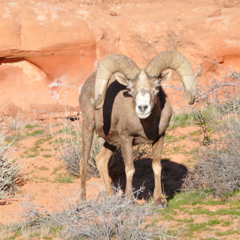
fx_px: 6032
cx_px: 142
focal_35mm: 769
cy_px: 120
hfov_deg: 2.3
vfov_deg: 2.3
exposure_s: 1/400
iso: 200
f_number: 8
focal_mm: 400
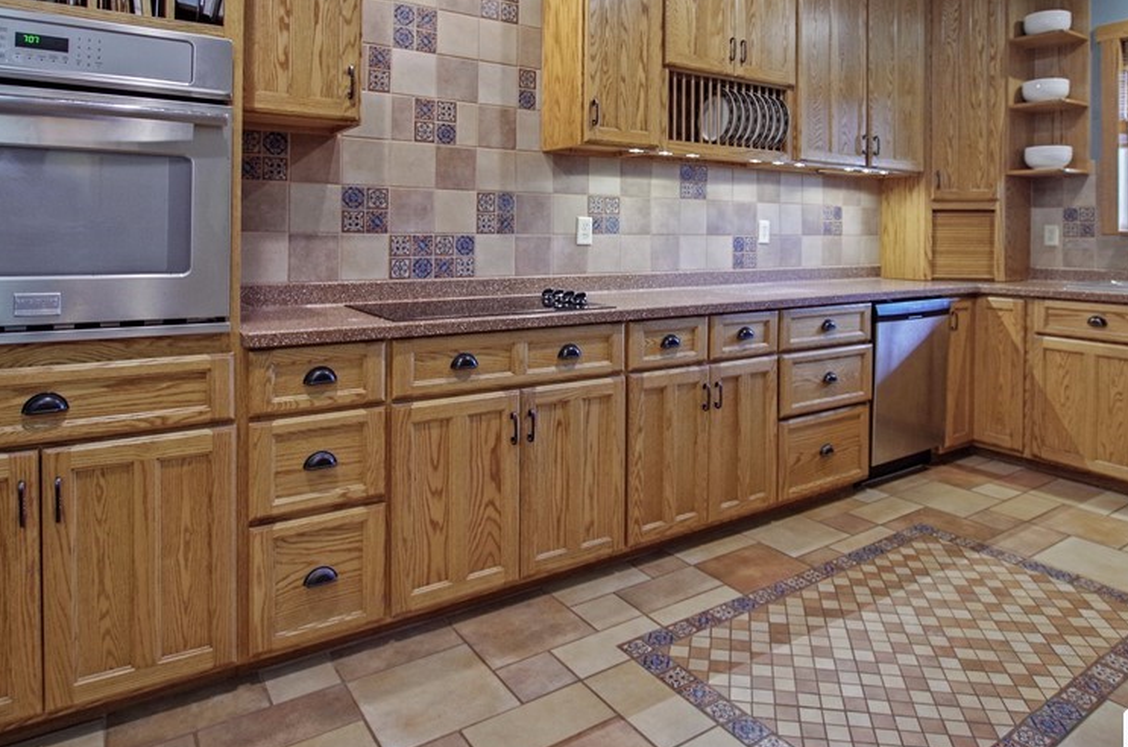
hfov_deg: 78.4
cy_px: 242
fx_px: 688
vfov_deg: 55.7
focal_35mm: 22
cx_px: 626
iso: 800
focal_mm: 10
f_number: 3.5
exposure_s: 1/25
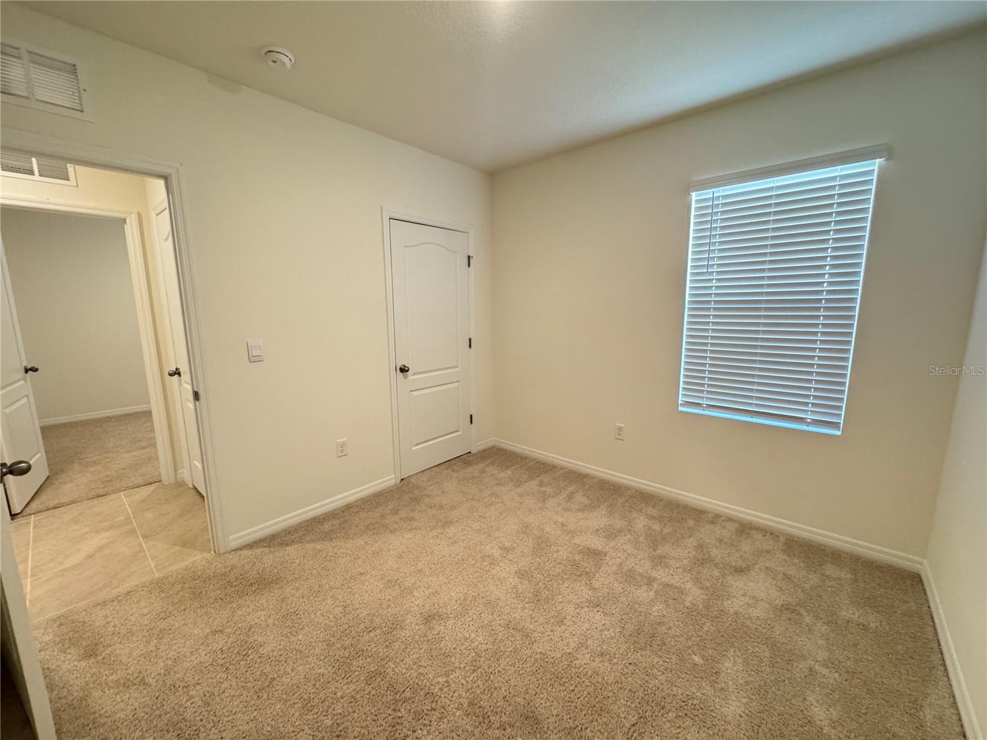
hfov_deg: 102.1
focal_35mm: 14
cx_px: 494
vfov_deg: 85.7
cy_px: 370
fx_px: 399
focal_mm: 2.22
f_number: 2.2
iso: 400
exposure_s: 1/60
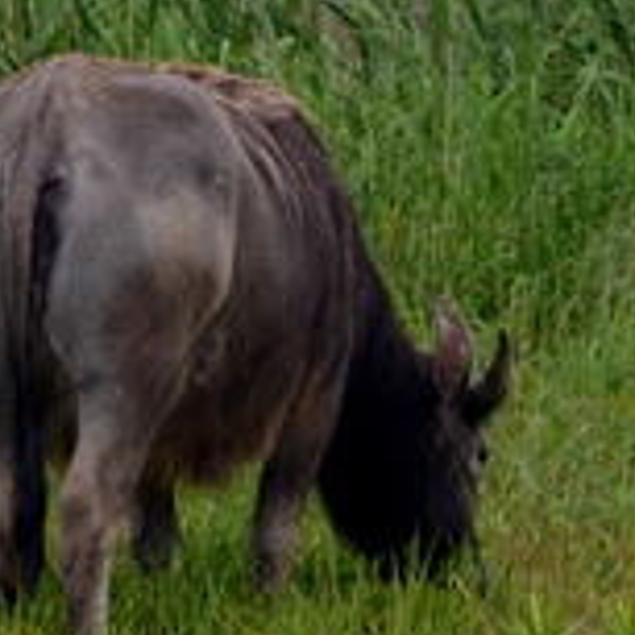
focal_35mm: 424
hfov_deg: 4.1
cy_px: 1075
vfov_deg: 4.1
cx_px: 243
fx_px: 8793
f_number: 14
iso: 800
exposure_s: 1/200
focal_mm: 85
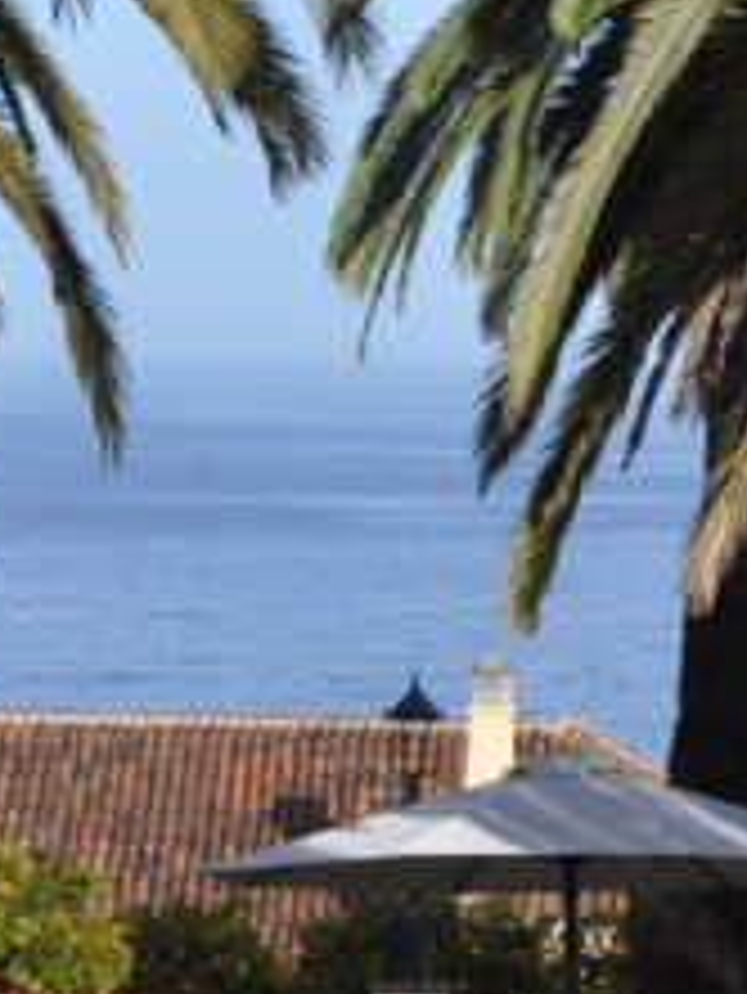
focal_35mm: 200
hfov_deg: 7.4
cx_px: 220
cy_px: 1043
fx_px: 5749
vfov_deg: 9.8
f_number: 9
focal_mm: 30
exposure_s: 1/320
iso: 200
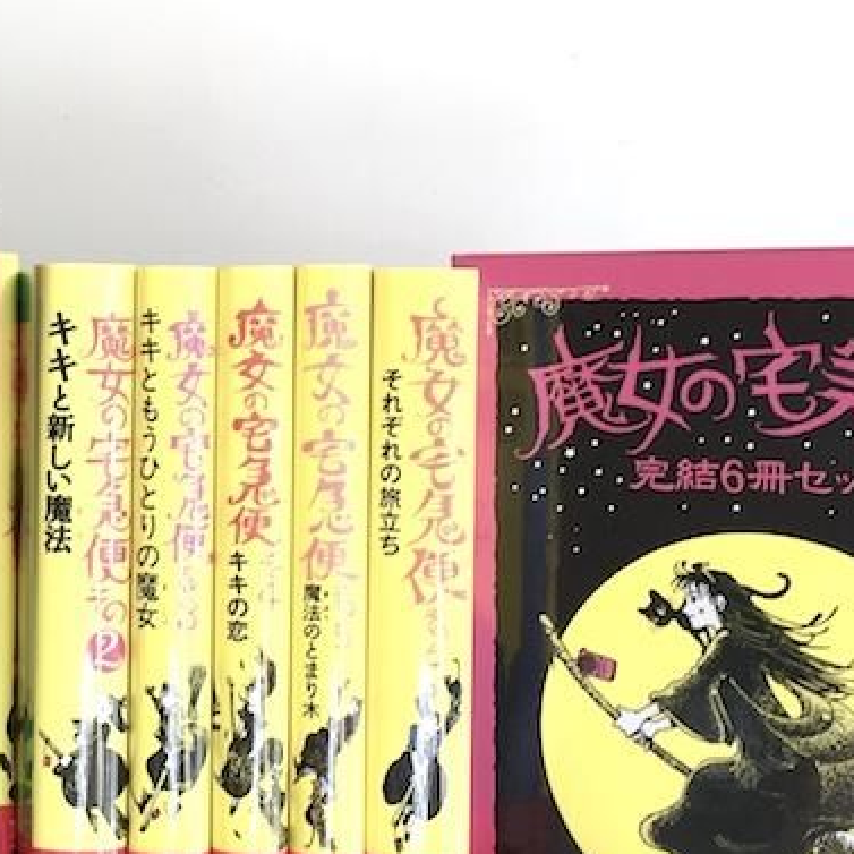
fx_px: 1898
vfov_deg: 25.3
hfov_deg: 24.5
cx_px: 48
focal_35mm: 68
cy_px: 338
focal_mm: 4.15
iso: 32
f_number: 2.2
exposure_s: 1/60
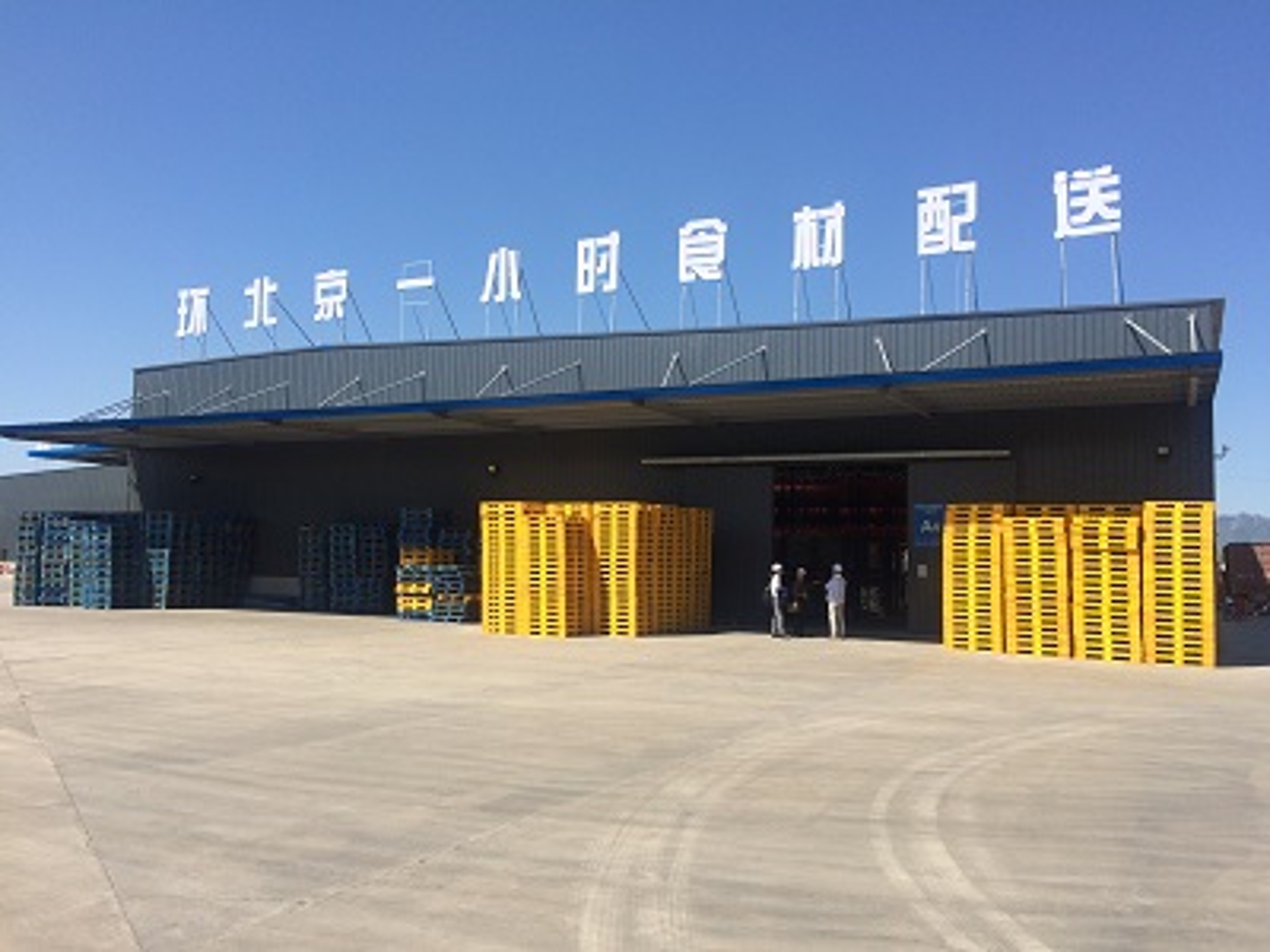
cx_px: 635
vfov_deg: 48.2
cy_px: 476
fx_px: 1064
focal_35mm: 29
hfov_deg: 61.7
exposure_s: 1/2160
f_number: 2.2
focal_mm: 4.15
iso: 32
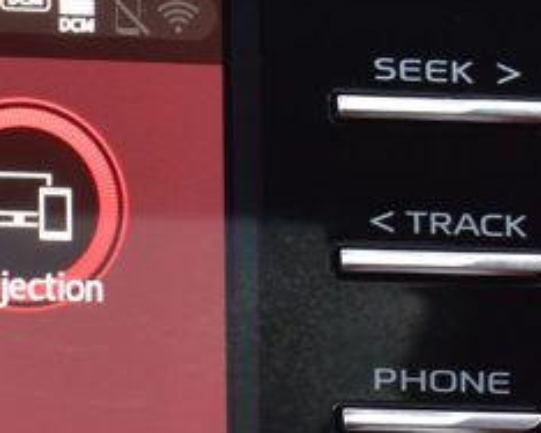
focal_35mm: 234
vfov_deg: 6.6
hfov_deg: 8.1
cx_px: -298
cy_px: 431
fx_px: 3745
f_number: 6.3
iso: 720
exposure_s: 1/15
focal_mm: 38
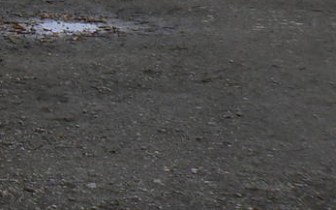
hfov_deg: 11.0
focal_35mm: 176
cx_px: -292
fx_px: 1612
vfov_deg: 7.2
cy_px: -183
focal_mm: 6
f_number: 5.6
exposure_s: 1/125
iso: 80
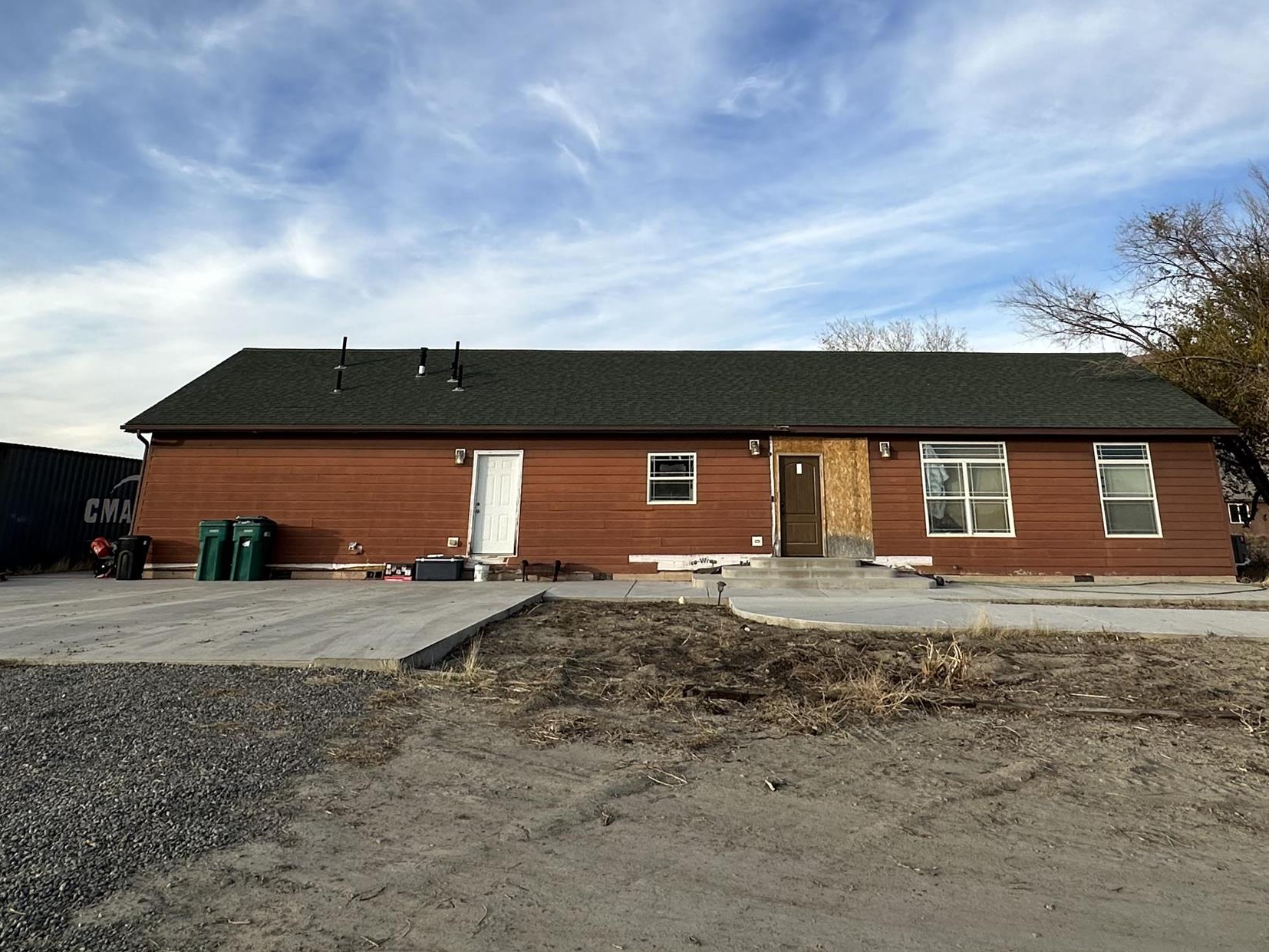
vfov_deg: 49.8
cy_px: 183
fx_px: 953
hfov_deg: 67.1
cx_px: 695
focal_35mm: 26
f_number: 2.2
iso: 50
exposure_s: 1/1221
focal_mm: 2.22
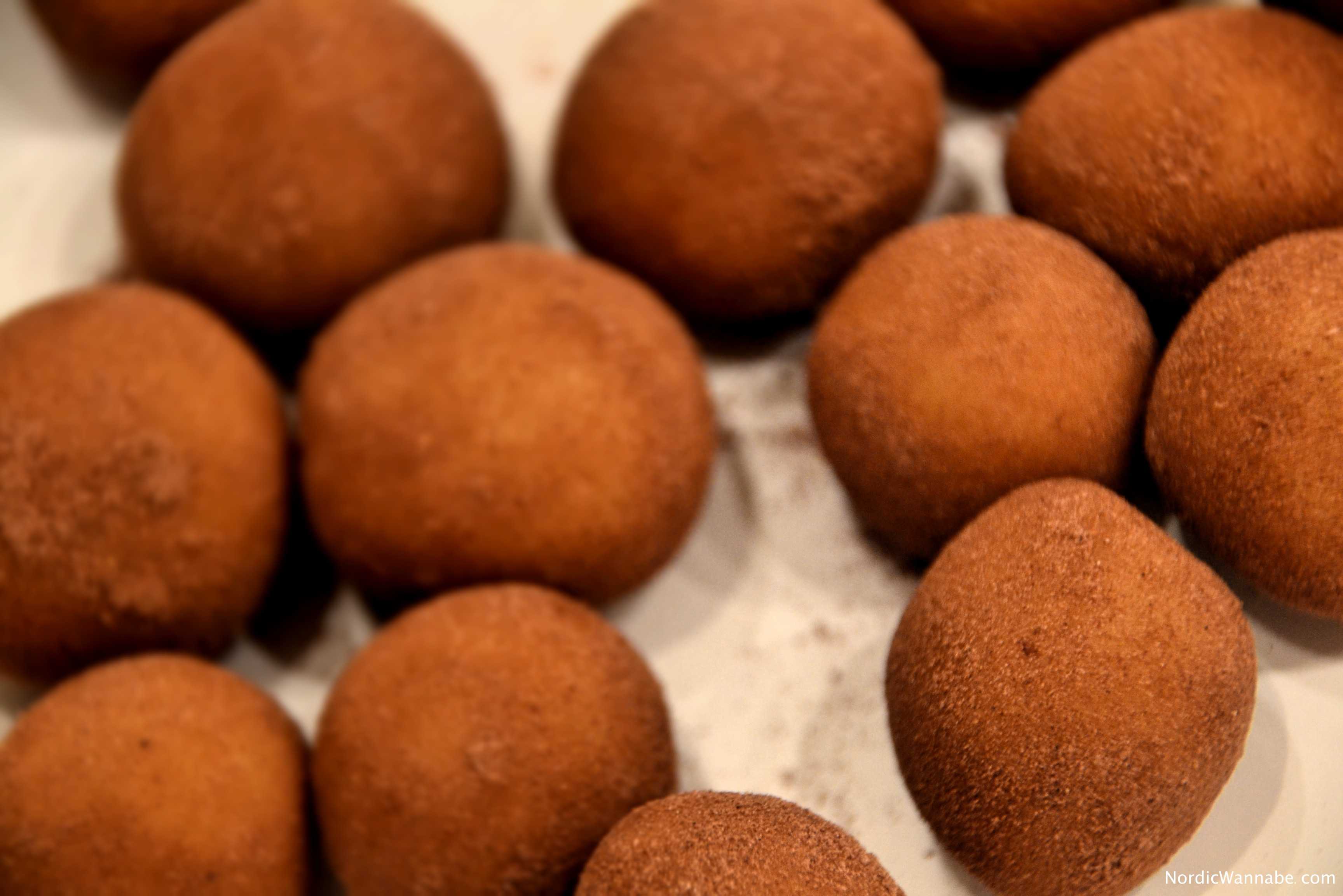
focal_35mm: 180
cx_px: 672
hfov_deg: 11.4
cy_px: 448
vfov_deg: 7.6
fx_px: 6714
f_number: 6
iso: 800
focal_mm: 120
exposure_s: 1/4
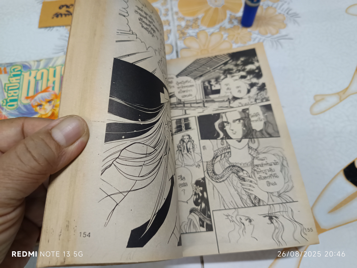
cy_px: 134
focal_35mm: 24
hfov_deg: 71.6
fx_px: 248
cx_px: 178
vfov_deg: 56.8
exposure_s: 1/33.3
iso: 1132
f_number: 1.7
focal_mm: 5.31
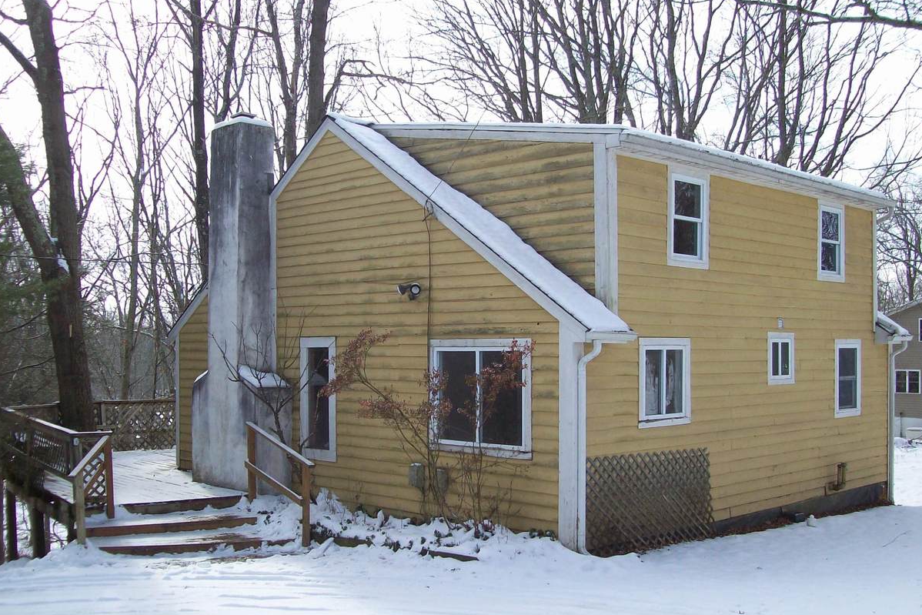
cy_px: 339
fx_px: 1024
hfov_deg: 48.5
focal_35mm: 40
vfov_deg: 33.4
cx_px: 452
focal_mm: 6
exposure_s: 1/439
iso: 80
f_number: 2.7
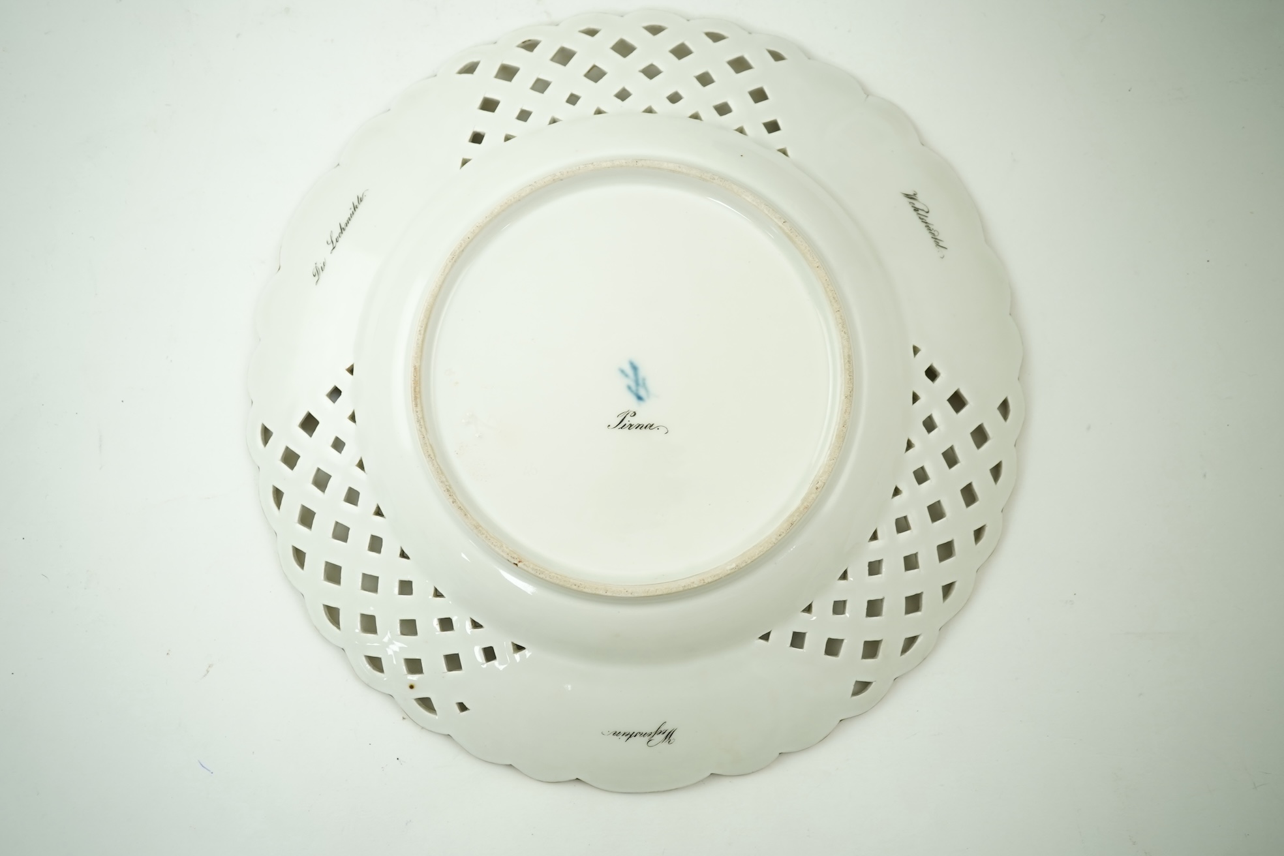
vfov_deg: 29.9
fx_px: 1605
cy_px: 428
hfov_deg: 43.6
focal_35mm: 45
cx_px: 642
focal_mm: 30
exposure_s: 1/60
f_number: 6.3
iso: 320
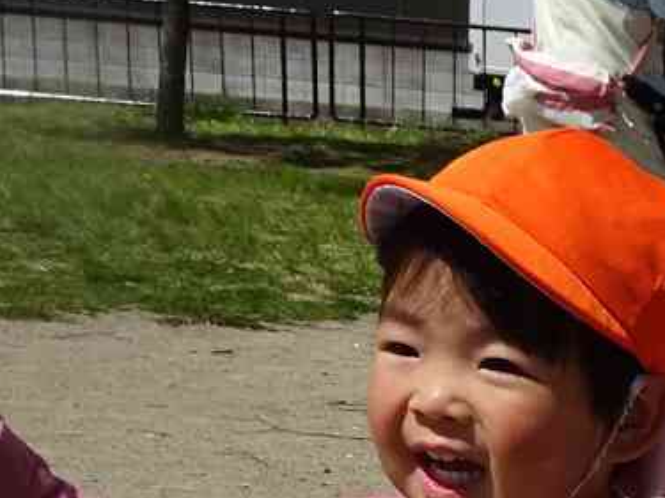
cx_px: 1204
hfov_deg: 13.7
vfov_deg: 11.0
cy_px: 836
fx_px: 2458
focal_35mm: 128
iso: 80
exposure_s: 1/1600
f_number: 3.5
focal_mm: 4.1
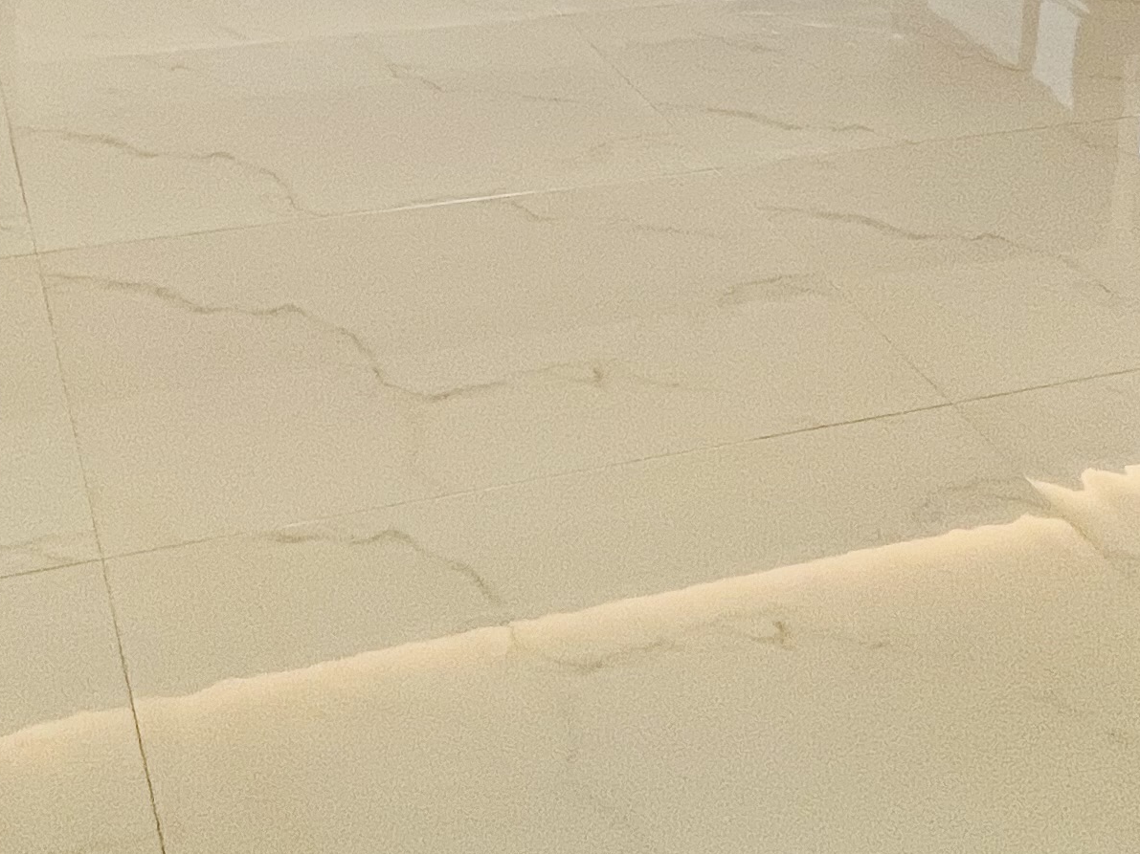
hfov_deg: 41.6
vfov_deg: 23.3
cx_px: 277
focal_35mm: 44
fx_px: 1449
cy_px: -549
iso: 125
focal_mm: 1.57
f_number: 1.8
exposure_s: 1/120
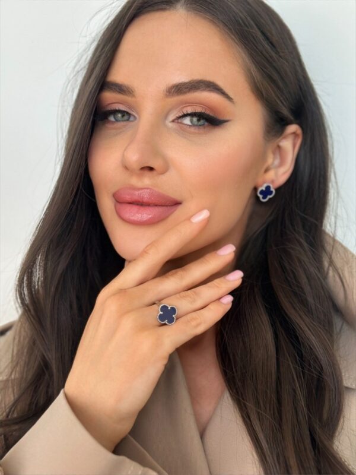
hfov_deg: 30.3
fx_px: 658
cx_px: 178
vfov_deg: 39.7
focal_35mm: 48
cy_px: 238
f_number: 1.78
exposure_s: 1/229
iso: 80
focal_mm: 6.86
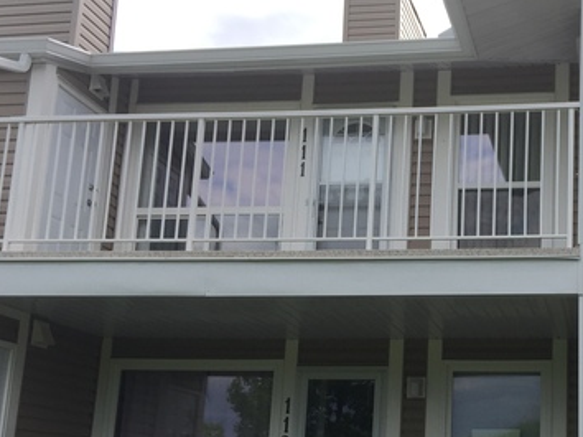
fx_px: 943
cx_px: 490
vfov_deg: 25.8
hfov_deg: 33.1
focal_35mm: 56
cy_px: 310
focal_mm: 4.15
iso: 32
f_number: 2.2
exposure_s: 1/920
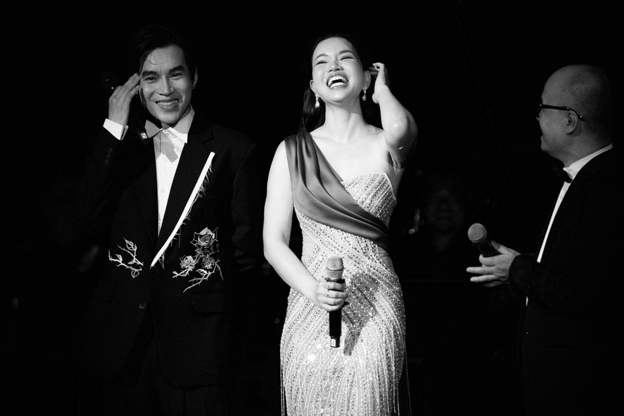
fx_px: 5372
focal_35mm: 310
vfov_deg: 4.4
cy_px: 208
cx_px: 312
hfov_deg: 6.6
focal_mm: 310
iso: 8000
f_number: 5.6
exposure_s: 1/160
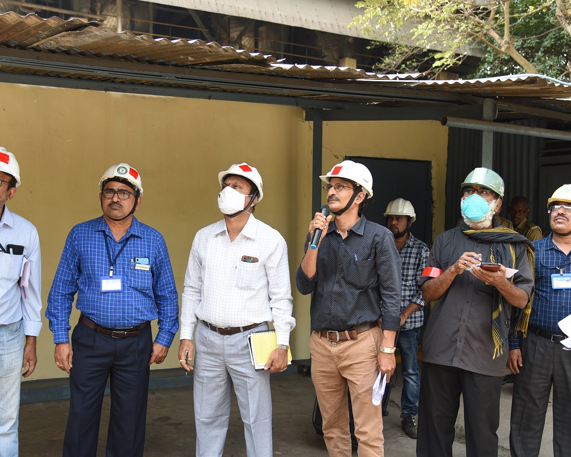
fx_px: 693
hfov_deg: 44.8
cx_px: 269
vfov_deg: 36.4
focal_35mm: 41
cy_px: 268
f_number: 4
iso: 100
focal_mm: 31
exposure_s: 1/100
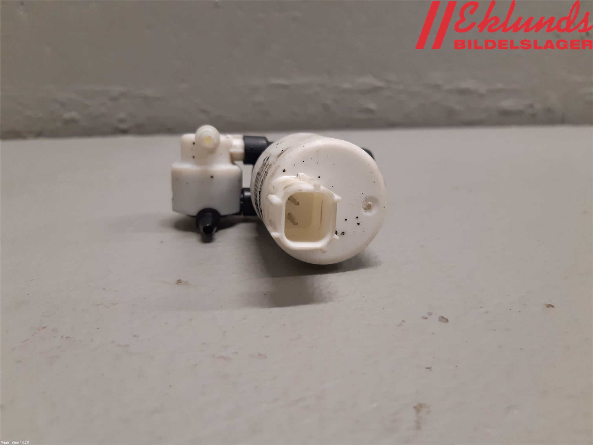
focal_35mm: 26
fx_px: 445
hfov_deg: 67.3
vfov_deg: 53.1
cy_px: 222
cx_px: 296
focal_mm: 3.93
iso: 125
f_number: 1.7
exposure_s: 1/50
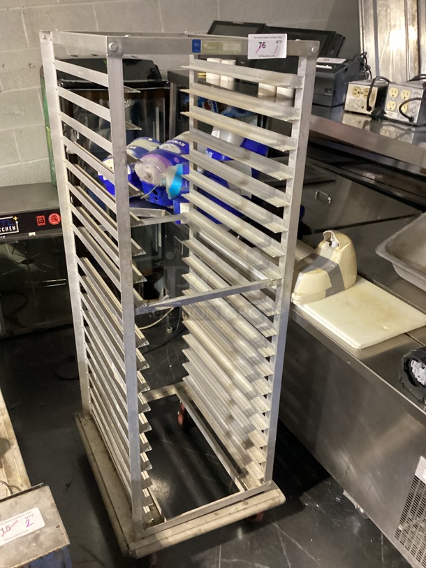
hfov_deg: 45.5
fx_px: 509
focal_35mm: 31
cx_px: 213
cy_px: 284
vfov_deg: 58.3
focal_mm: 3.3
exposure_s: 1/20
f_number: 2.4
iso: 800
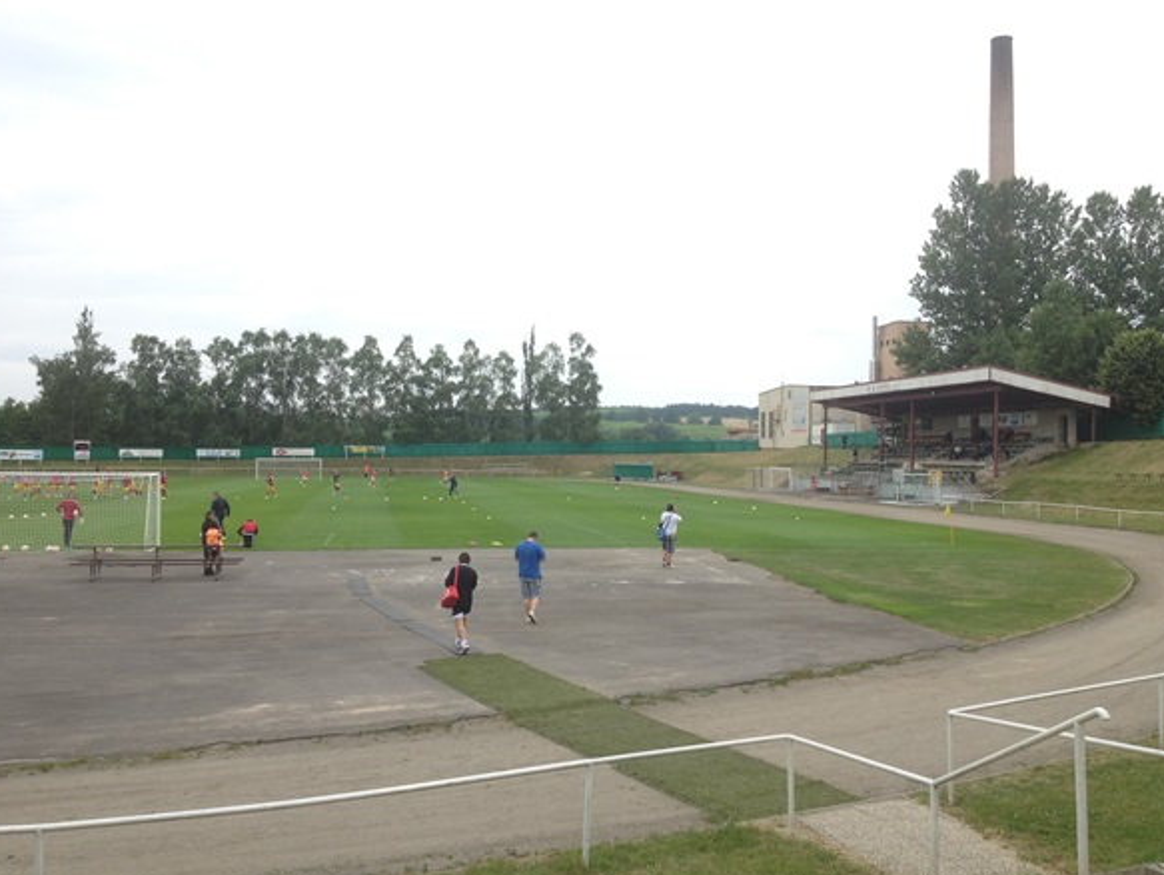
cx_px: 575
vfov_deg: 39.7
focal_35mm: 36
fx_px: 1211
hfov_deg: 51.3
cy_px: 441
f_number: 2.4
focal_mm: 4.28
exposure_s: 1/673
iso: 50
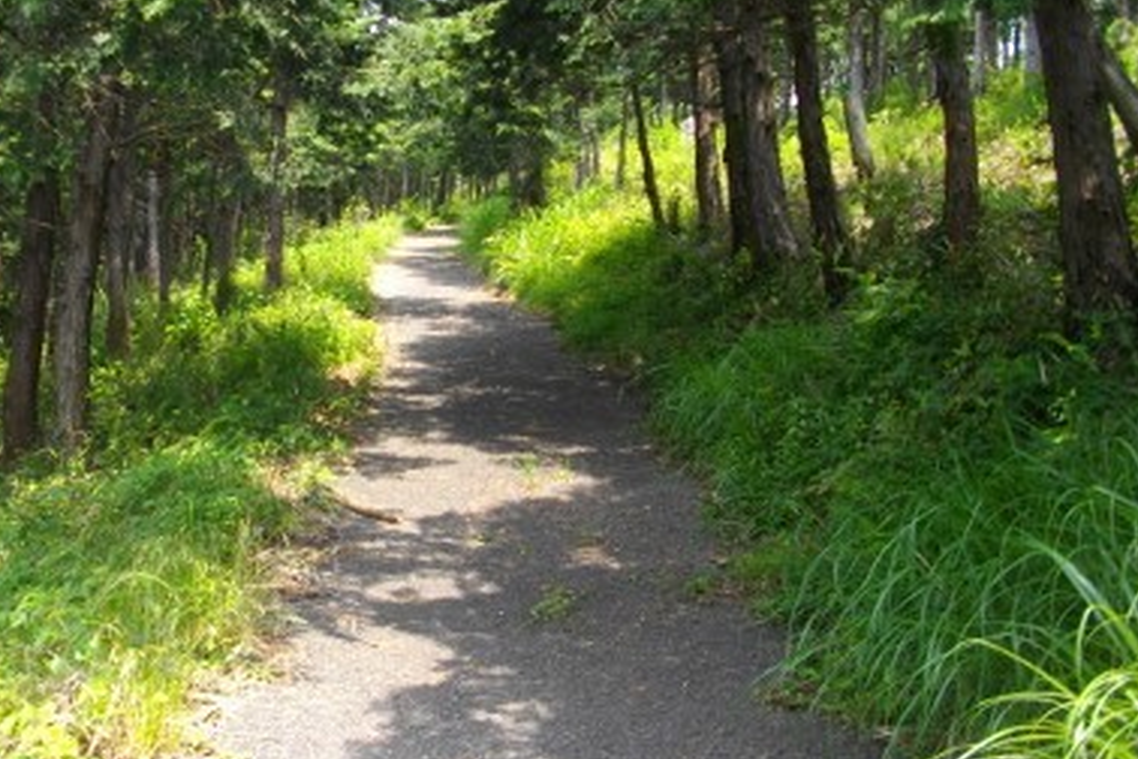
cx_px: 418
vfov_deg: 30.3
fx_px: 1391
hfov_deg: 44.1
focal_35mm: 44
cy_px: 251
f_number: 2.9
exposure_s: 1/200
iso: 100
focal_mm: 5.7
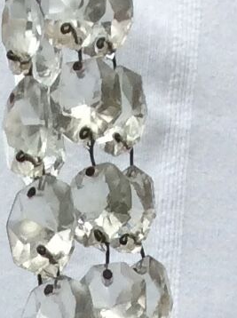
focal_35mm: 232
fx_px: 2125
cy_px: 1071
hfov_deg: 6.3
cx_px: -136
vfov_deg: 7.2
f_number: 2.4
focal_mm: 3.3
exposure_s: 1/167
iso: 32
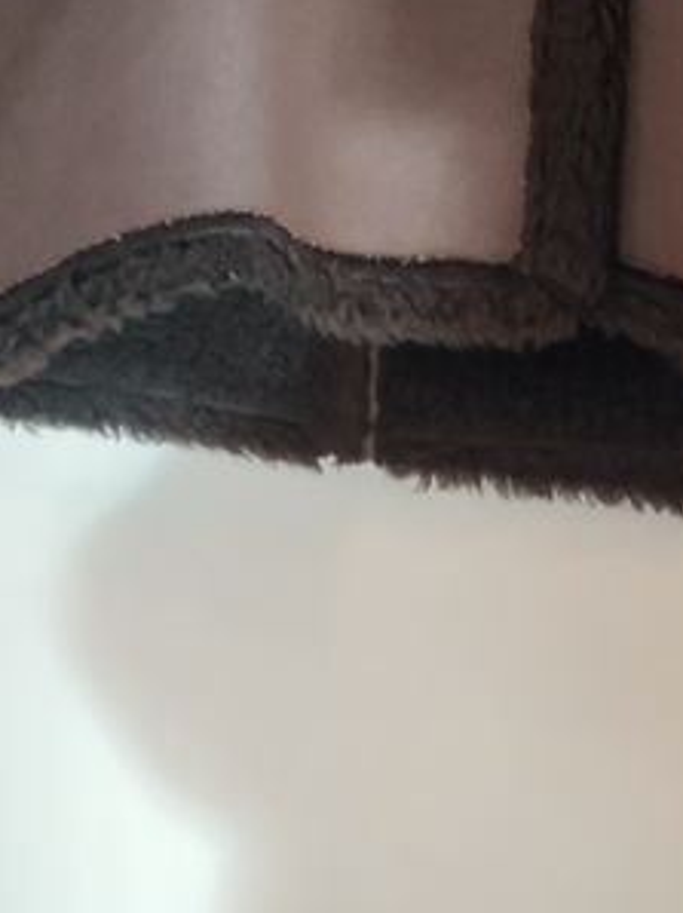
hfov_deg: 17.5
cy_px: -567
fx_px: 2213
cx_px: 505
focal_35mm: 84
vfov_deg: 19.4
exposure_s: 1/25
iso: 292
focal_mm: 4.71
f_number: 1.79
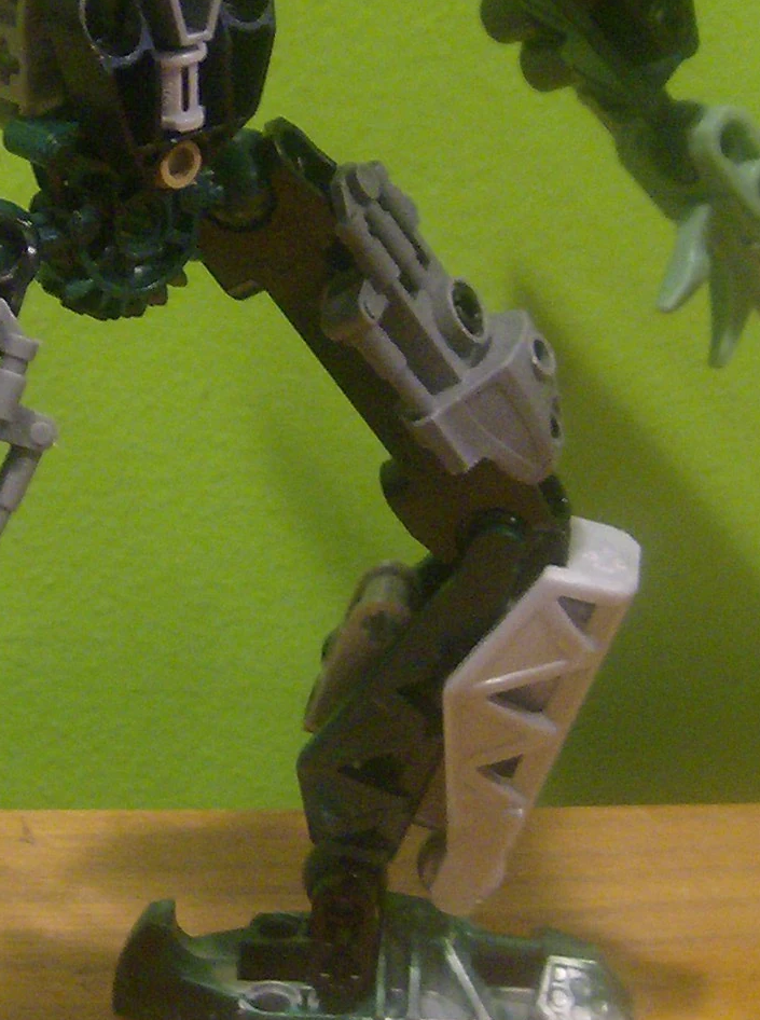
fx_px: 2881
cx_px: 47
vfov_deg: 20.0
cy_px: 326
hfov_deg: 14.8
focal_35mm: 98
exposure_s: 1/10.1
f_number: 2.8
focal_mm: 6
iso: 200
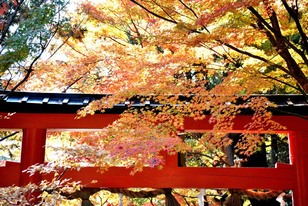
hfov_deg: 18.9
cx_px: 154
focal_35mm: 108
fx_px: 925
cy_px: 103
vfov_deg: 12.7
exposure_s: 1/160
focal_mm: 72
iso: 200
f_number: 4.2
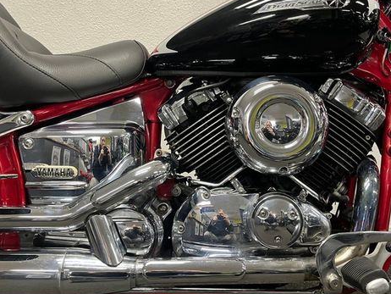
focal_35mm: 36
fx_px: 407
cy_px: 125
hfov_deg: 51.3
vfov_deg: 39.6
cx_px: 202
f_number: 1.6
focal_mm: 5.1
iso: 125
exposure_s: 1/50
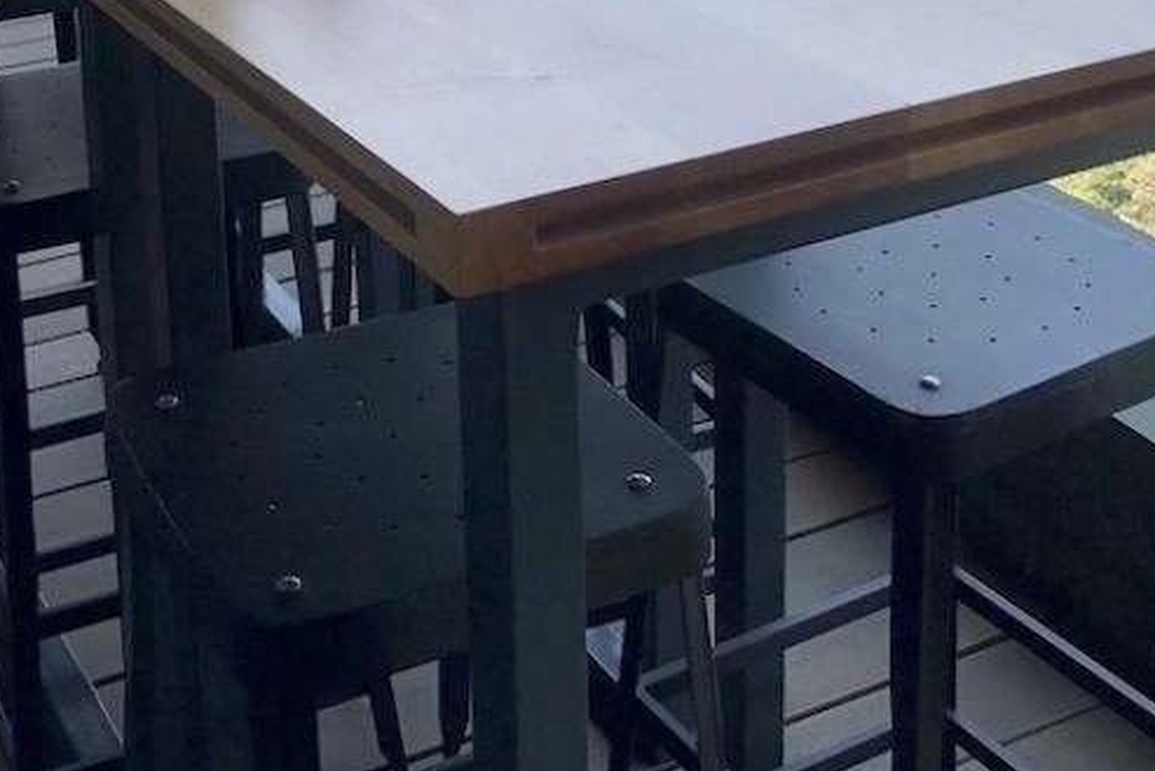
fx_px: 2022
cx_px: 410
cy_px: -105
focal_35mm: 63
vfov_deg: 20.4
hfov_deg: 31.7
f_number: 1.8
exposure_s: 1/445
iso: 20
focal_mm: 3.99
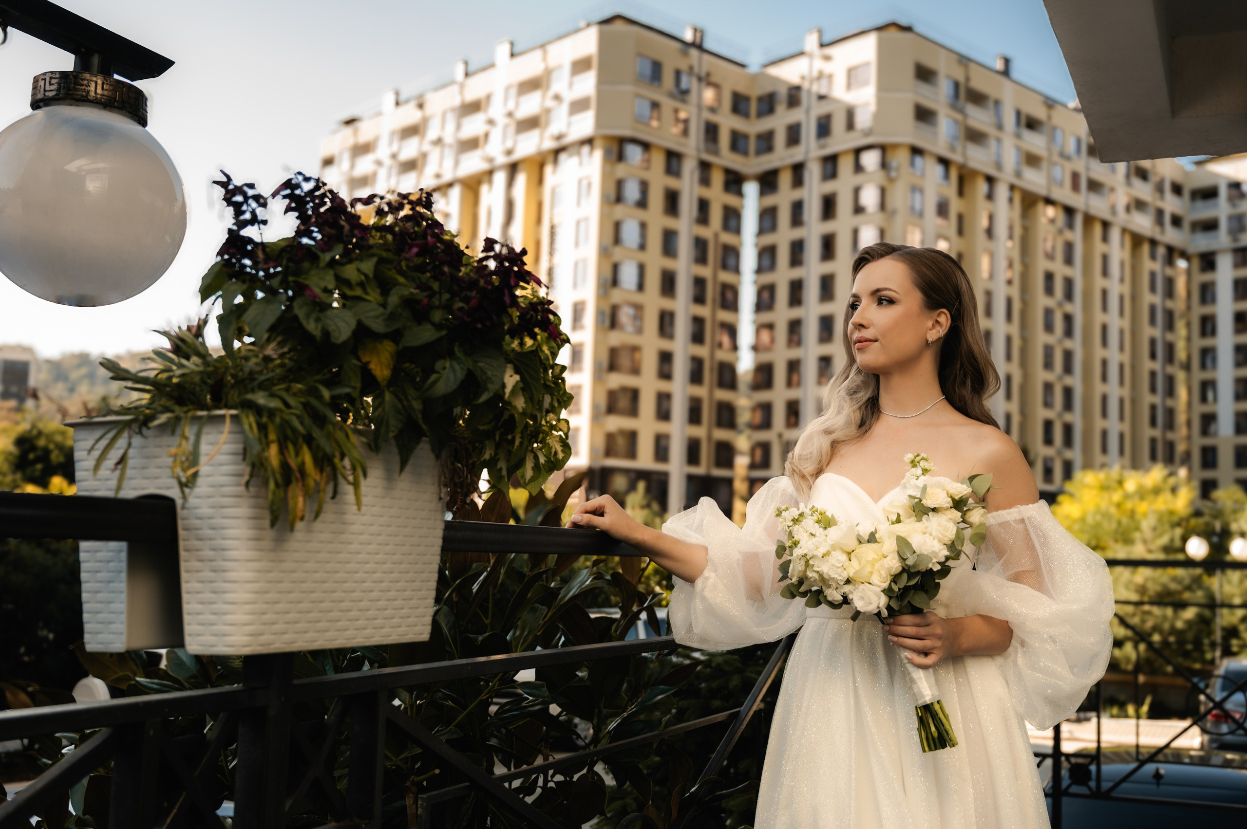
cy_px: 414
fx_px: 1125
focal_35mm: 32
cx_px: 624
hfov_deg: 58.0
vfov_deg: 40.5
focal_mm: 32.5
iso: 80
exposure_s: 1/200
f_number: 4
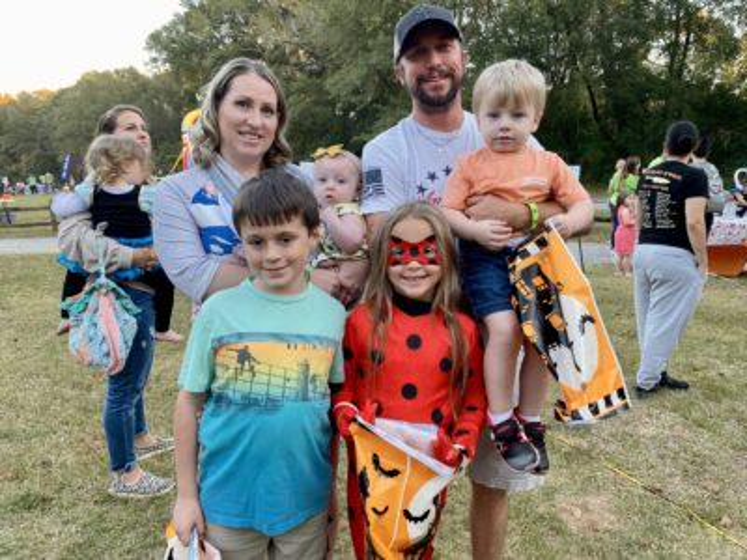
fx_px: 561
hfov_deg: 67.3
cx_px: 374
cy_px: 280
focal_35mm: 26
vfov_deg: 53.1
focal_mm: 4.25
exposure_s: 1/122
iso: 80
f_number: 1.8
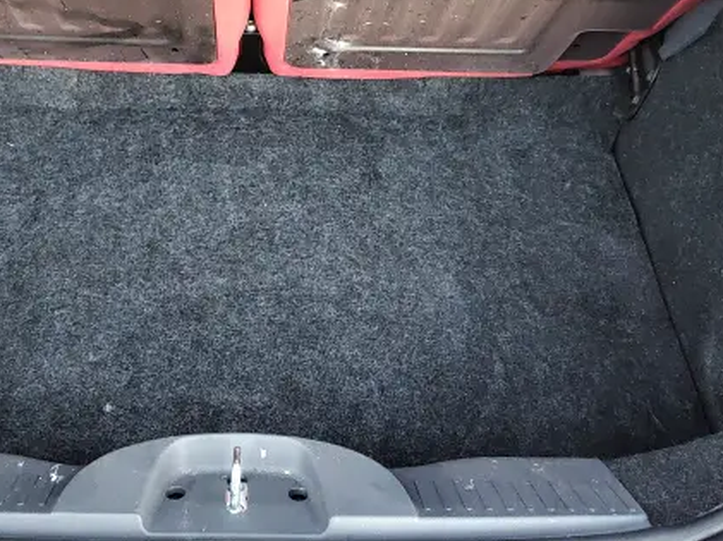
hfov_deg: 52.1
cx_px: 271
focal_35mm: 35
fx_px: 730
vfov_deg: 40.3
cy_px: 199
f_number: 1.8
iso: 4175
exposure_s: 1/20
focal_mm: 5.56
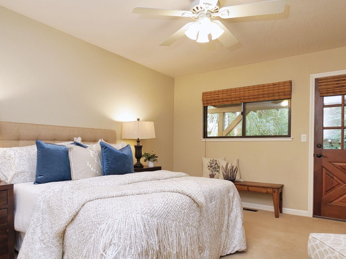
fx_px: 230
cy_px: 150
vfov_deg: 58.6
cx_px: 166
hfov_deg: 73.9
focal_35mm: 23
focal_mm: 7
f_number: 2.8
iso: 800
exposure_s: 1/160
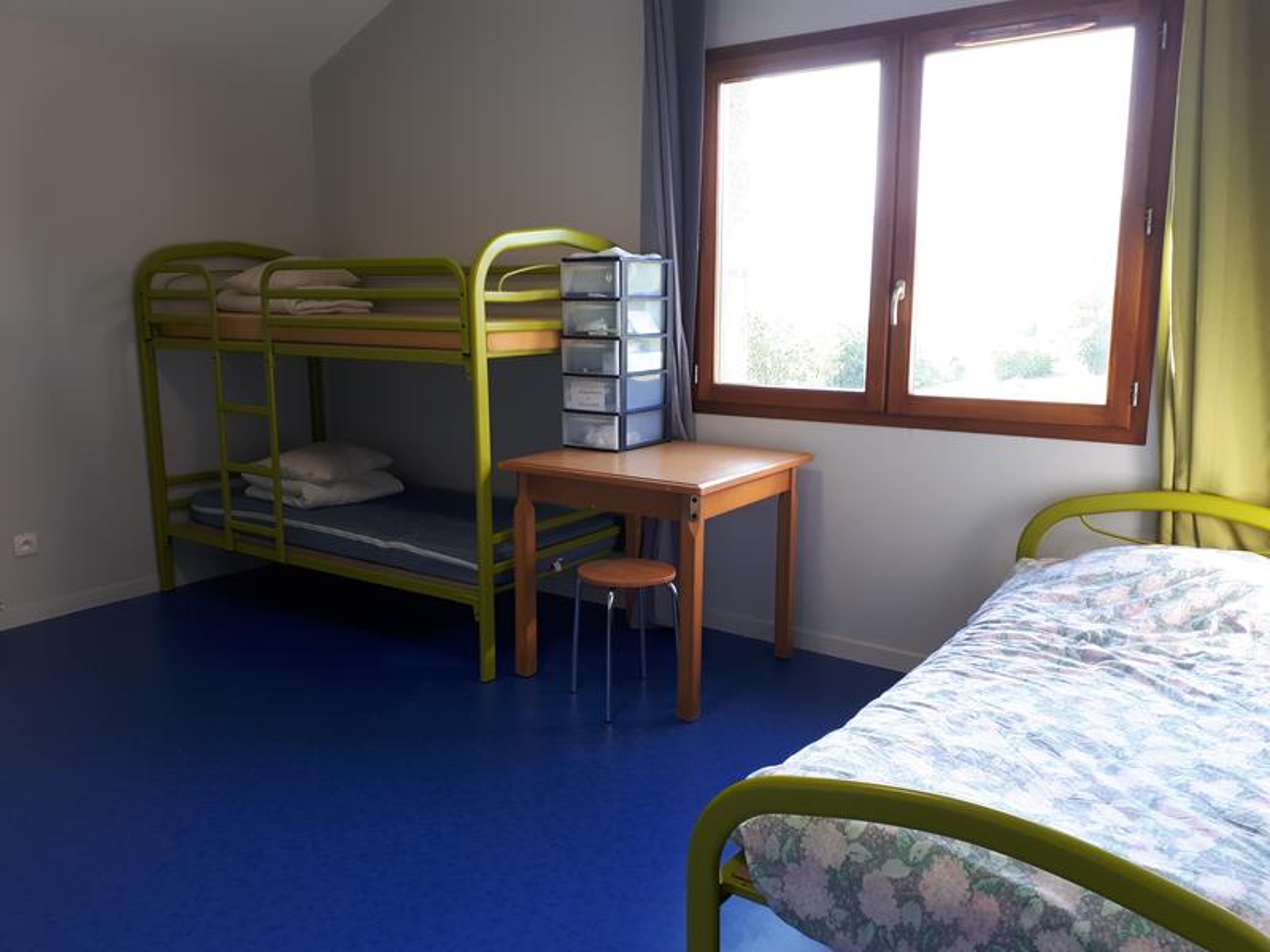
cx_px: 635
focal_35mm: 27
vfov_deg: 51.4
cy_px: 476
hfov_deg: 65.3
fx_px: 991
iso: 50
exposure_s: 1/50
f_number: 1.9
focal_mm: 3.6
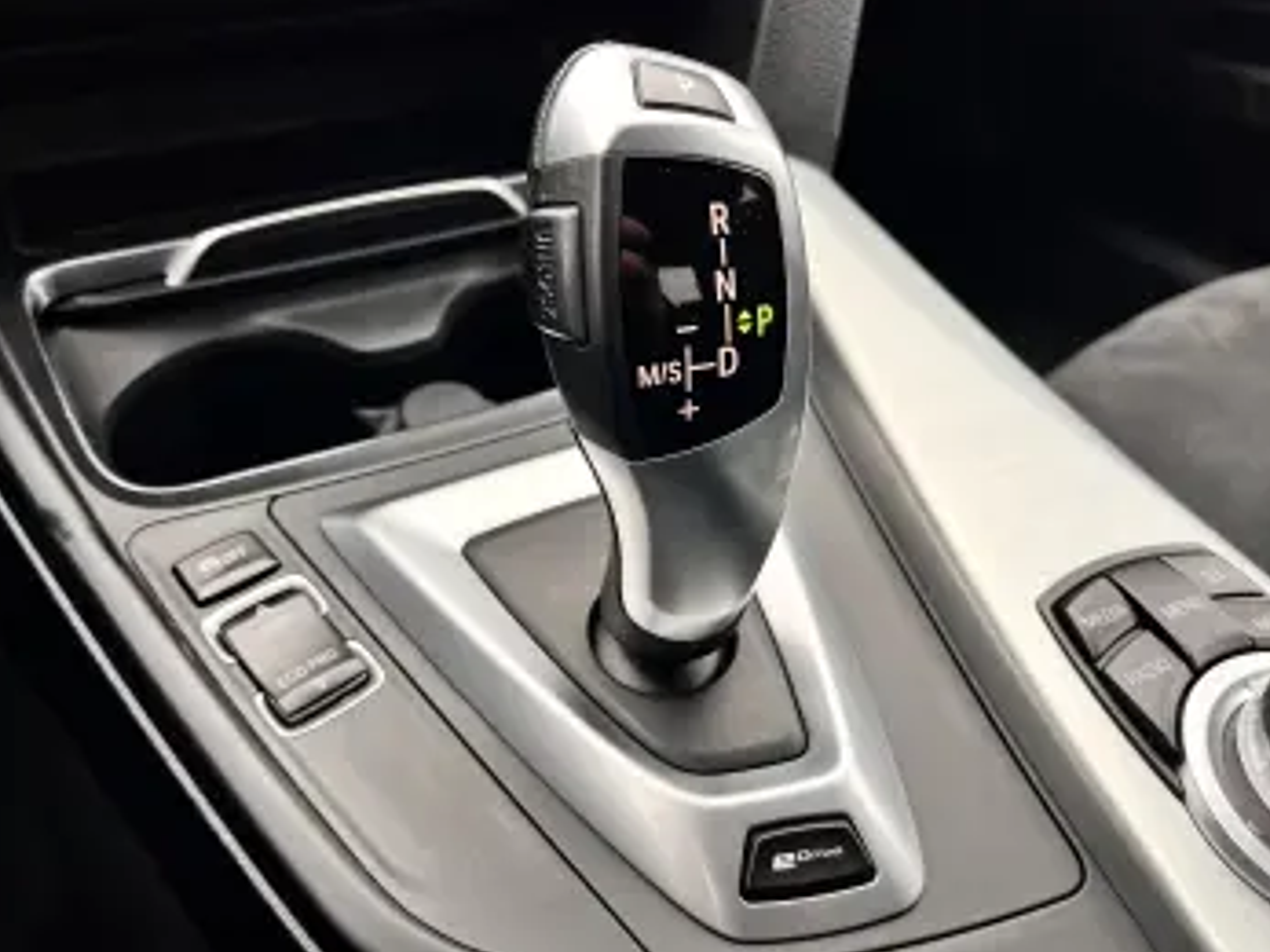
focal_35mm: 27
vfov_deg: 51.3
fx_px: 990
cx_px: 630
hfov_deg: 65.3
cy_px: 480
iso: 100
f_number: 1.6
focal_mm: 5.1
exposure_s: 1/100
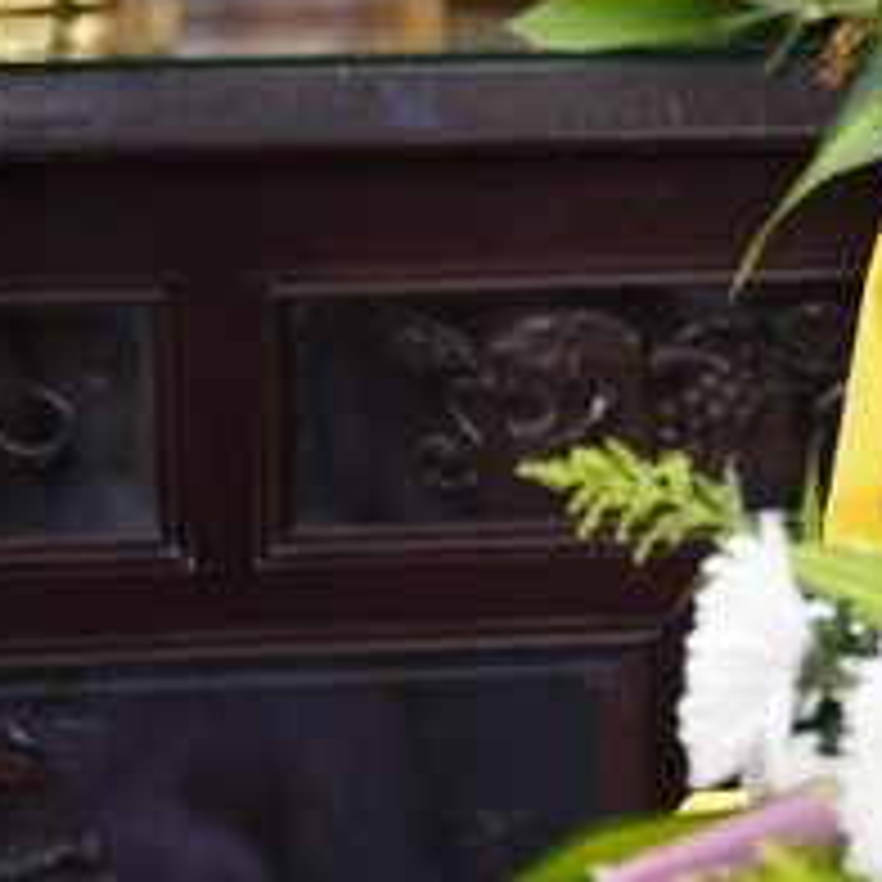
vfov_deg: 5.1
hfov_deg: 5.0
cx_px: 1361
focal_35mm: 346
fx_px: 9974
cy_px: 164
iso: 2500
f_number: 2.8
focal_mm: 123
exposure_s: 1/80
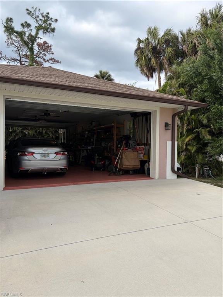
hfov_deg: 53.1
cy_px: 148
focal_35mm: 26
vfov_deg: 67.3
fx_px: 223
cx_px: 112
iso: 50
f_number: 1.6
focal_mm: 5.96
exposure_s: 1/1196
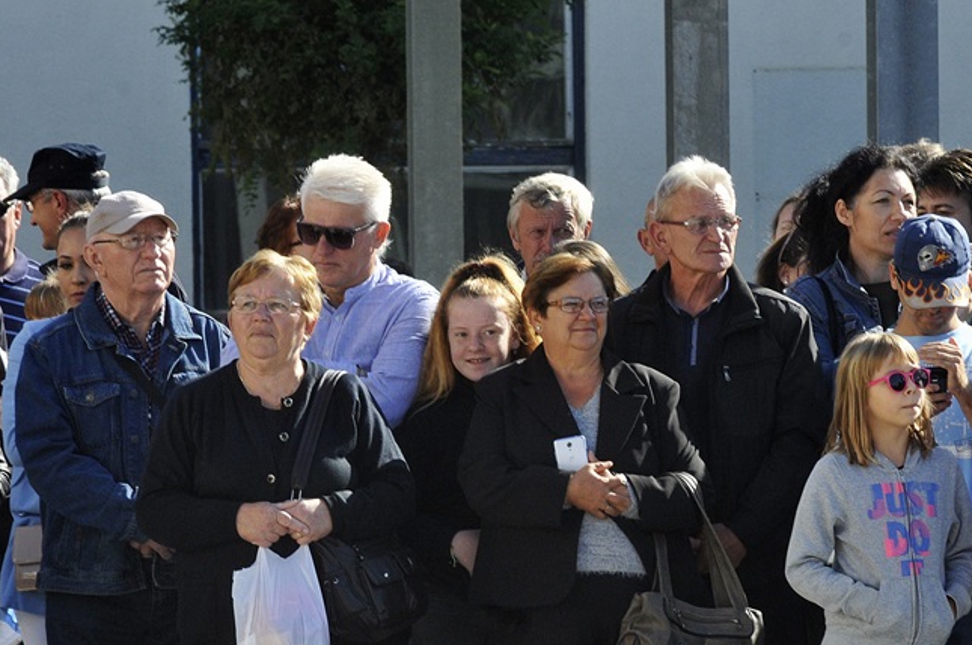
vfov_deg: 3.4
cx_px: 714
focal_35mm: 405
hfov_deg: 5.1
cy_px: 457
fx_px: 10919
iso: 500
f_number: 22
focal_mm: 170
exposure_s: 1/250
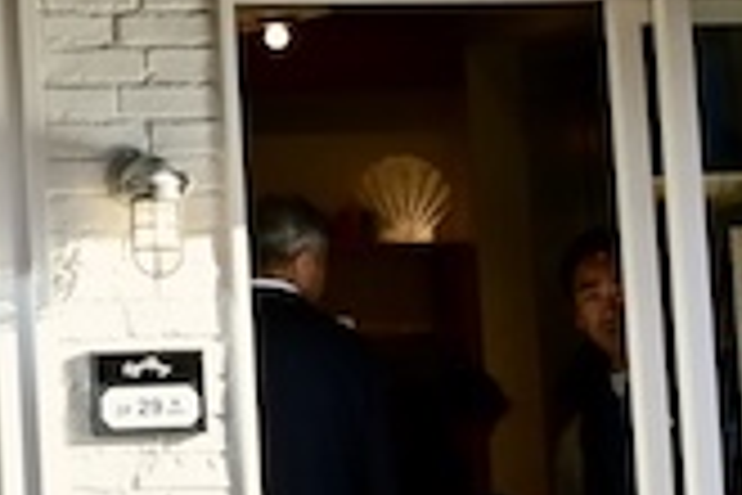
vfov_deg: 7.0
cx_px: -773
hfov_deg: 9.8
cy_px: -292
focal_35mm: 194
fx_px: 3998
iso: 1250
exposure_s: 1/320
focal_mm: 32
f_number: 18
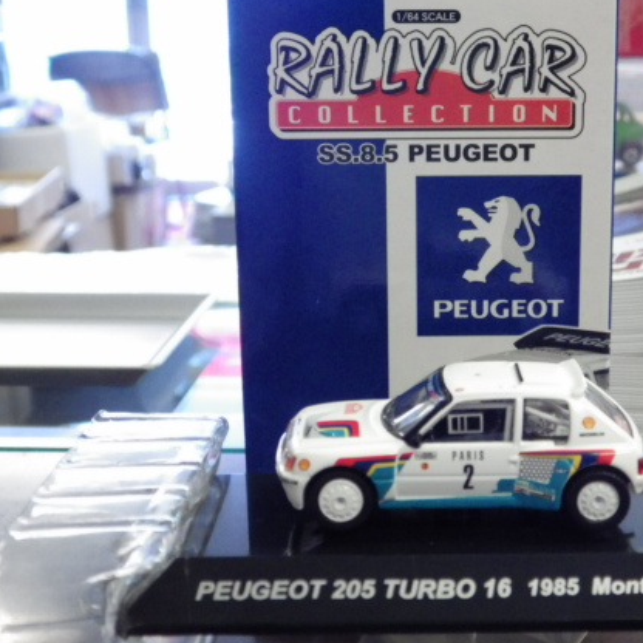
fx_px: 1429
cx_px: 442
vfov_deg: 25.4
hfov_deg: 25.2
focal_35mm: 68
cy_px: 326
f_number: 3.8
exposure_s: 1/60
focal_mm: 9
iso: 640
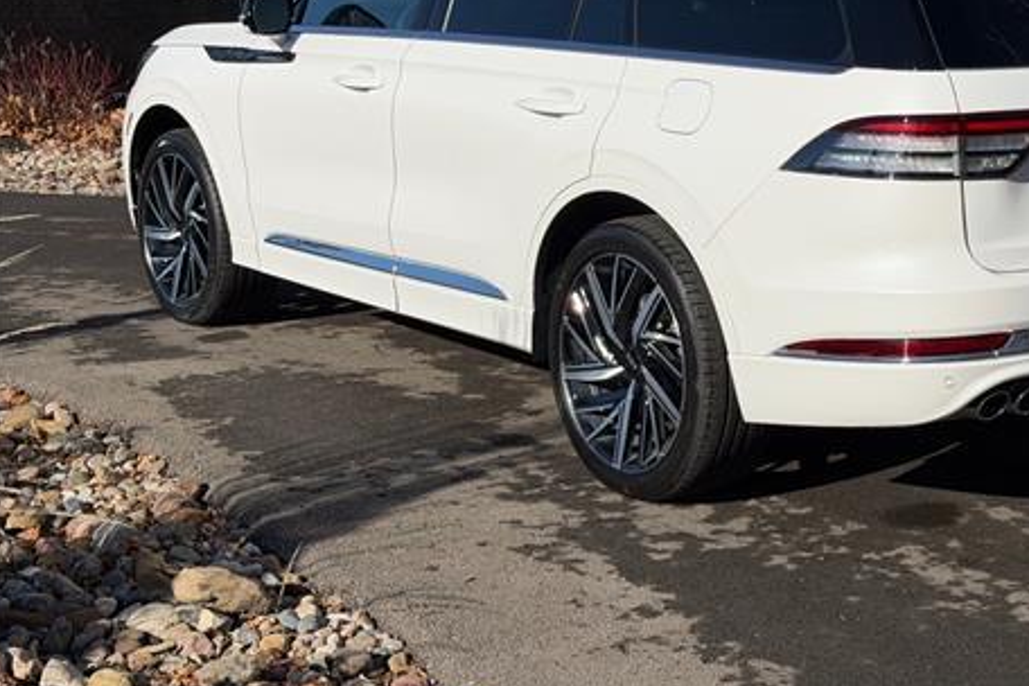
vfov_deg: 19.4
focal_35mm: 70
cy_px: 203
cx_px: 715
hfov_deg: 28.6
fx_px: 2001
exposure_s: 1/9901
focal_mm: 6.76
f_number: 1.78
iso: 64
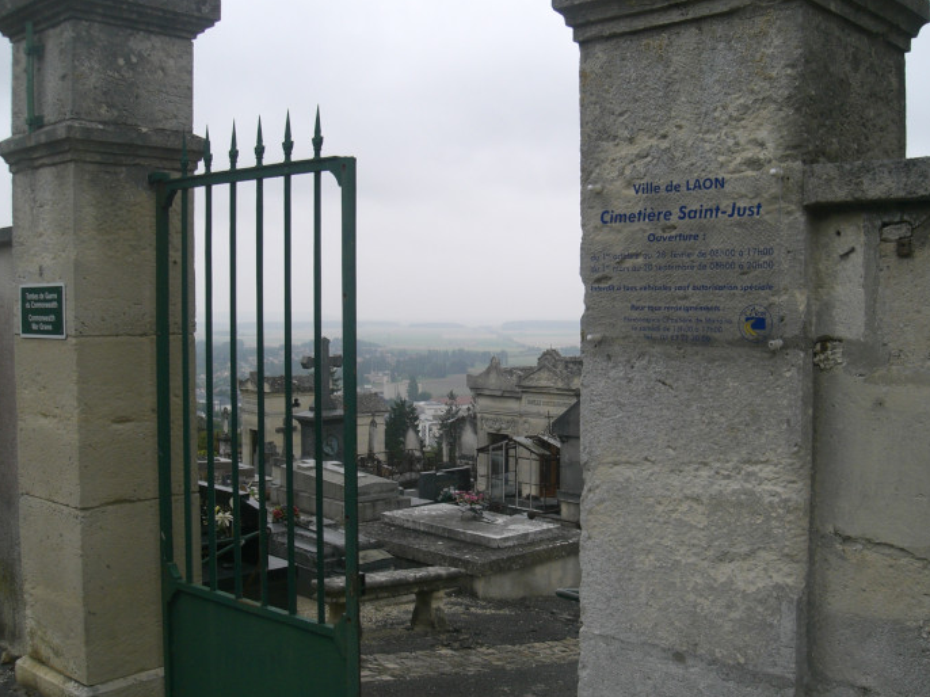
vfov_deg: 36.8
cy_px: 342
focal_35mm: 39
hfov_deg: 47.9
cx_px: 470
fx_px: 1047
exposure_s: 1/320
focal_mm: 6.3
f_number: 3.1
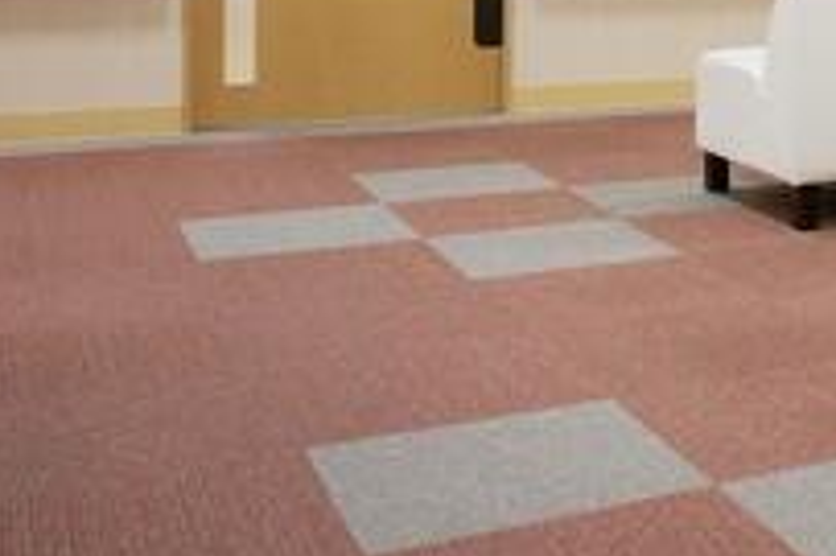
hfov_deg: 23.8
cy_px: -97
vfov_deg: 18.3
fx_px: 1647
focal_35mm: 71
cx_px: 1186
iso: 800
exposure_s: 1/100
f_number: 5.6
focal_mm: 16
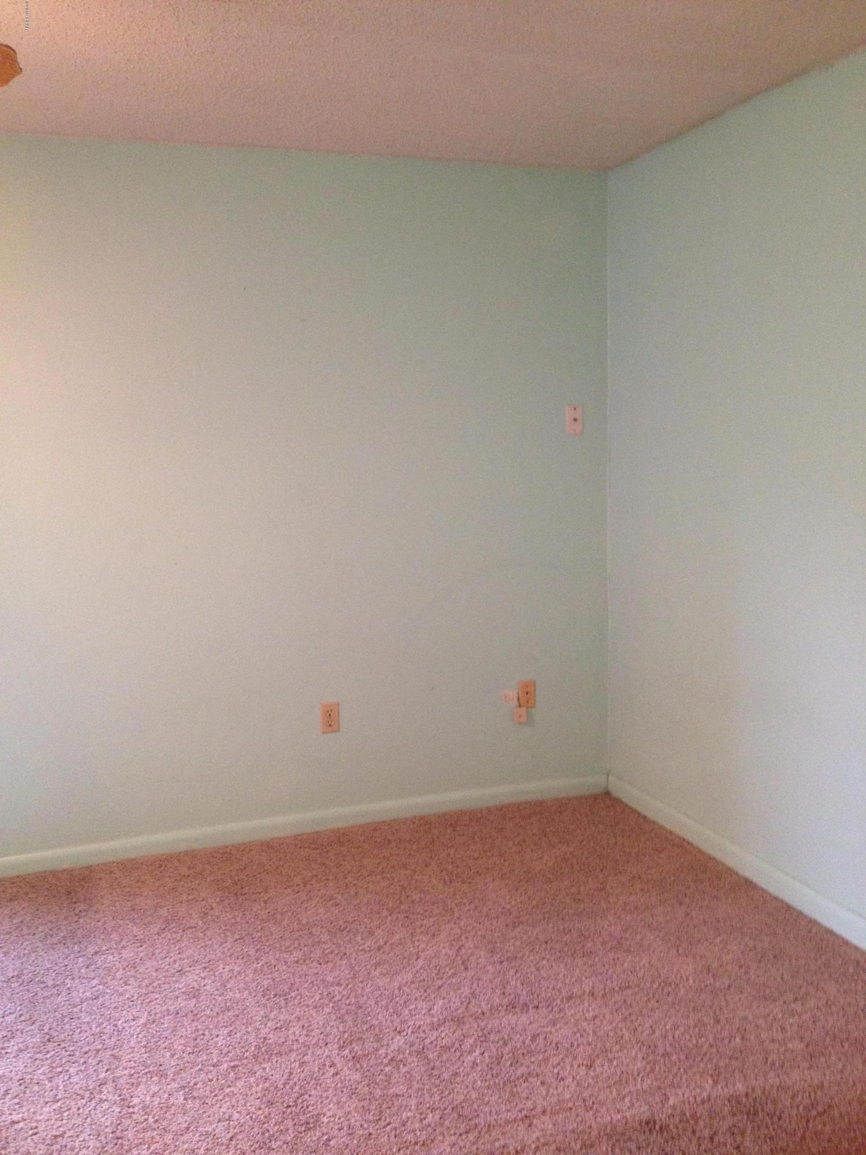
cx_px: 433
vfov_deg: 52.6
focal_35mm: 35
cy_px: 578
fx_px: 1167
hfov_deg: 40.7
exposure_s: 1/20
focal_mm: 4.28
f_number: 2.4
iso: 250
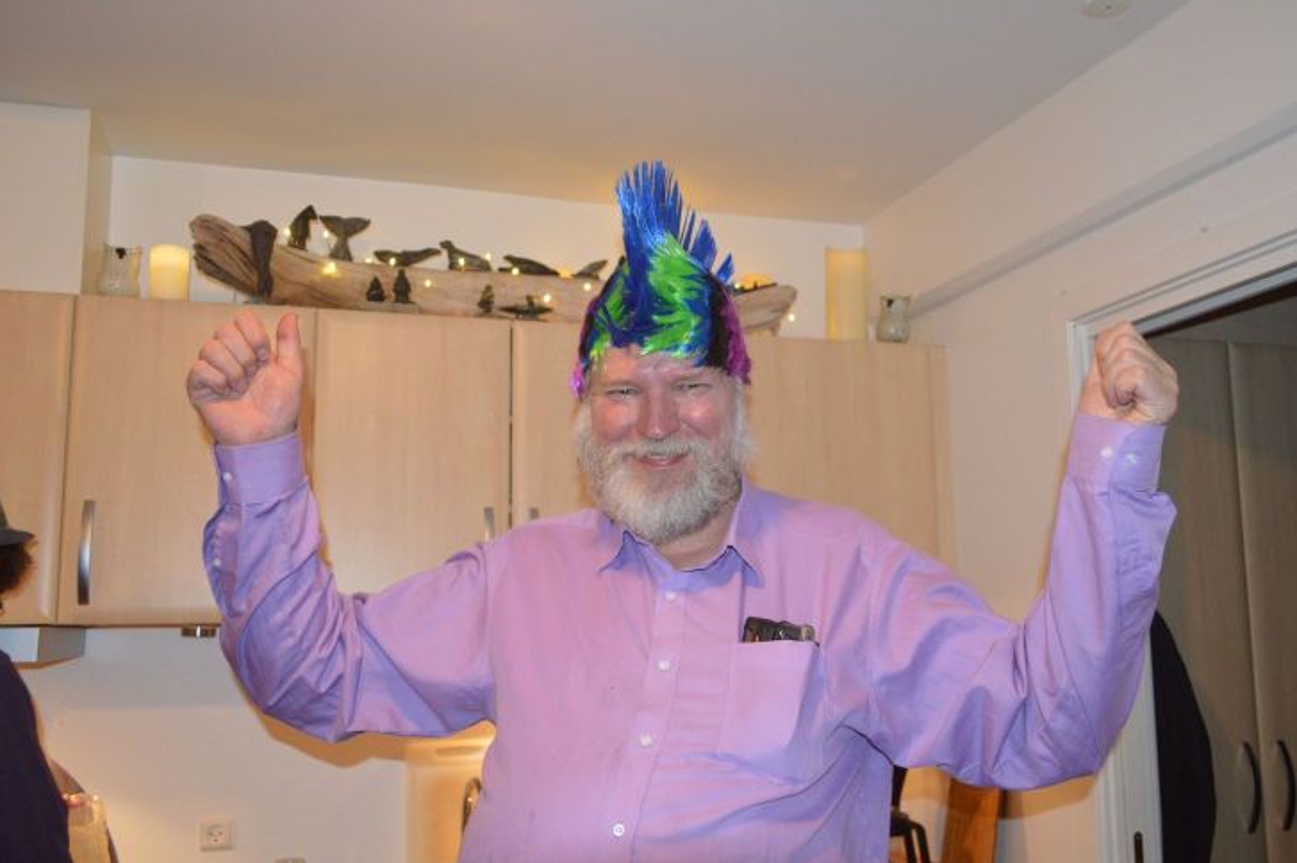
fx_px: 1188
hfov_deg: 57.2
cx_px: 680
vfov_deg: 39.9
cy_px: 433
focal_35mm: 33
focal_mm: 20
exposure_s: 1/60
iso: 1400
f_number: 3.8
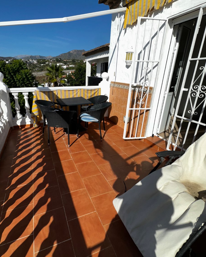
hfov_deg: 72.9
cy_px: 116
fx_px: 137
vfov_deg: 86.1
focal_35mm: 18
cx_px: 82
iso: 50
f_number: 2.2
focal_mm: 2.22
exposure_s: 1/3731
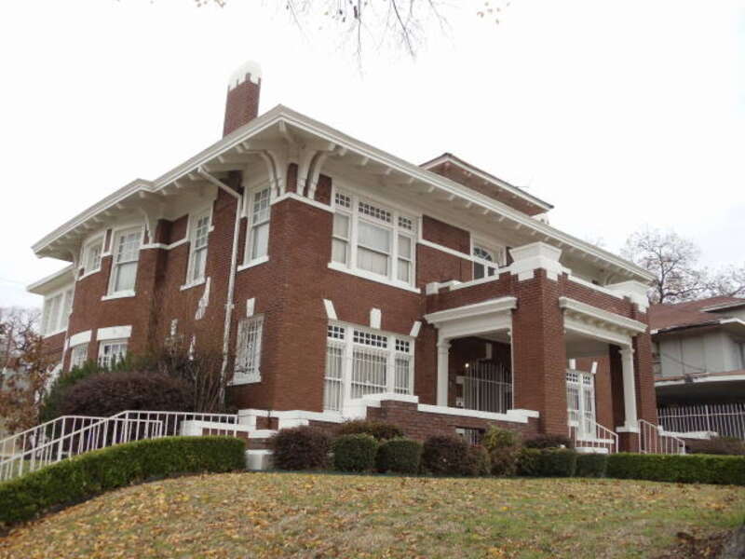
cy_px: 280
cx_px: 372
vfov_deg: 32.9
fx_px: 947
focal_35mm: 44
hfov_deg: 42.9
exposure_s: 1/125
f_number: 7.1
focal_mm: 6
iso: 200
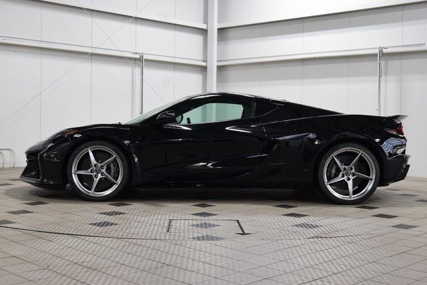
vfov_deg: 26.5
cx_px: 214
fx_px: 605
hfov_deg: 38.9
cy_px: 142
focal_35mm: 51
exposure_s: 1/60
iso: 1600
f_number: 6.3
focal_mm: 34
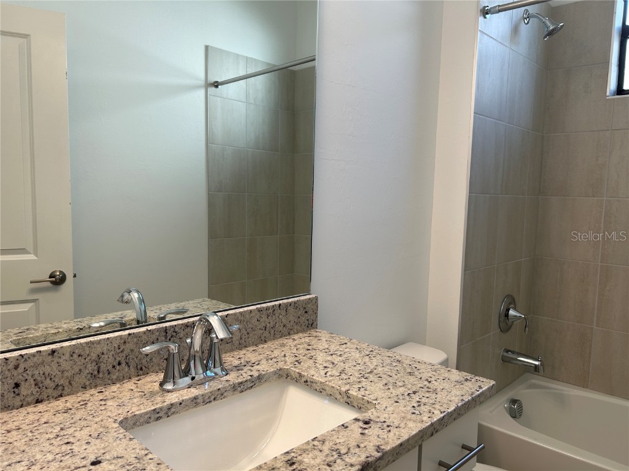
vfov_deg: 53.1
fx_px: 472
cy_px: 236
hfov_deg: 67.3
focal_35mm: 26
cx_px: 314
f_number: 1.5
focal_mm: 5.7
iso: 32
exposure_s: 1/126
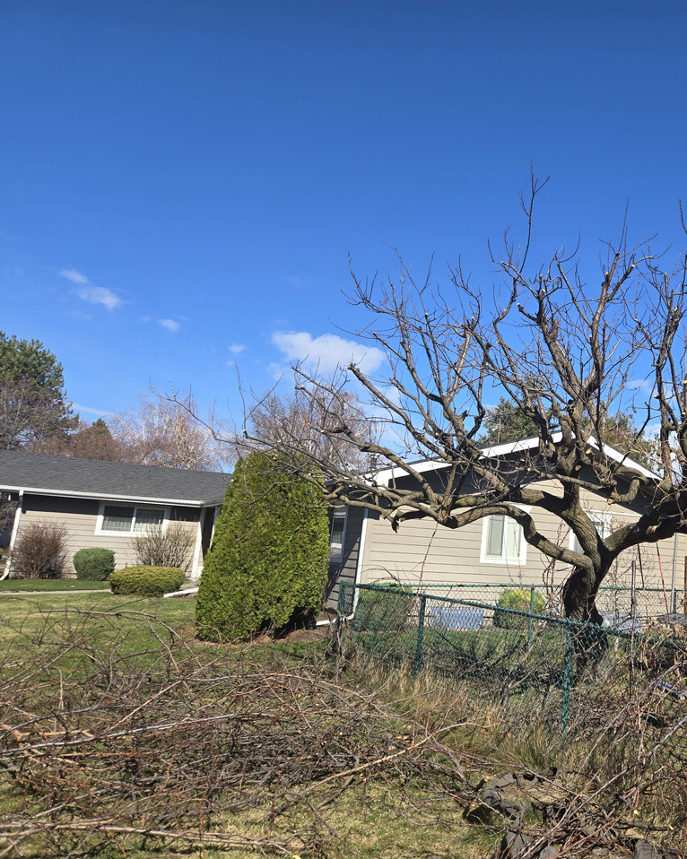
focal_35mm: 30
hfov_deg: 45.7
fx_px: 763
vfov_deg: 58.8
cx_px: 563
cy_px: 430
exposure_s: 1/1610
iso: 25
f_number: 1.8
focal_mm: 5.4
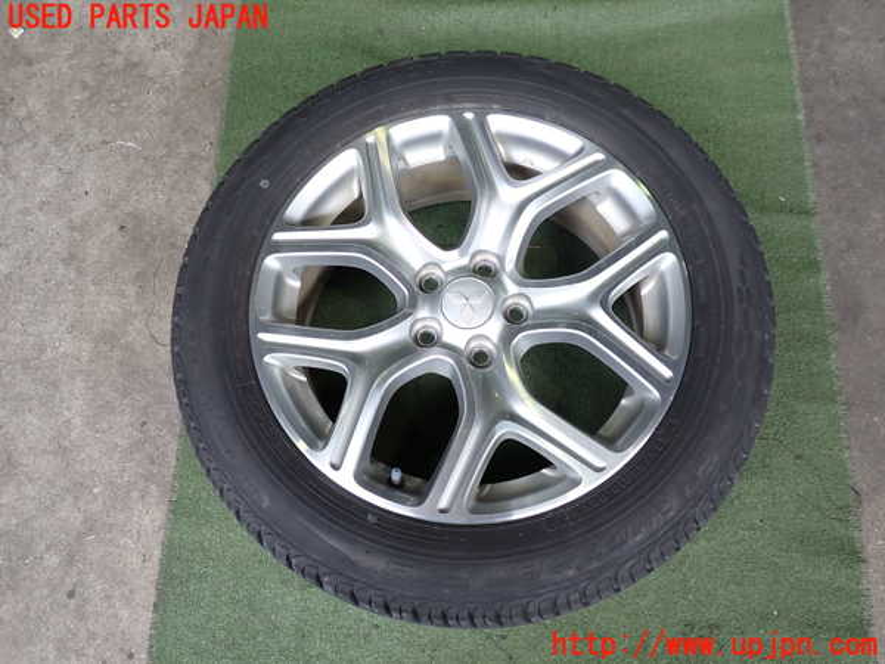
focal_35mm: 30
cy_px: 332
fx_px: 767
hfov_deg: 60.0
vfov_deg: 46.8
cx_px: 442
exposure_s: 1/125
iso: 160
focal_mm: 5.4
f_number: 2.3
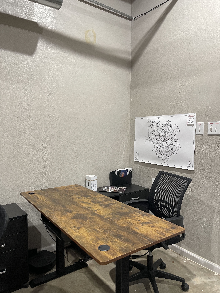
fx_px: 220
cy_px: 146
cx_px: 110
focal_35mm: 26
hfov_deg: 53.1
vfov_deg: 67.3
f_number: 1.6
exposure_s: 1/60
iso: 160
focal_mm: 5.1
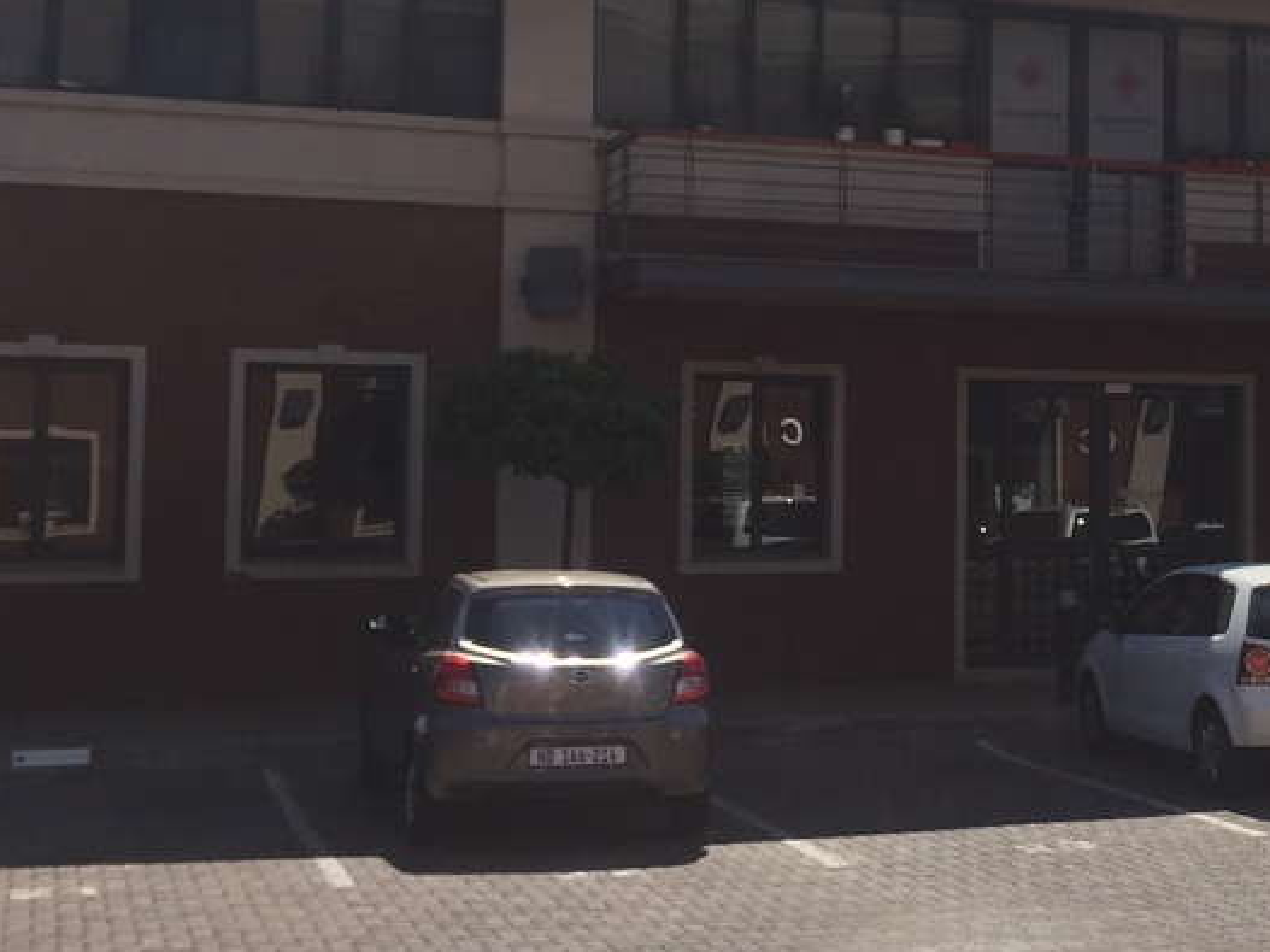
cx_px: 1243
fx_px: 2421
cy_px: 349
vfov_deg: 22.2
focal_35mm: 66
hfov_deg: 27.8
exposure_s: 1/1980
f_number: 2.2
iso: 32
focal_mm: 4.15
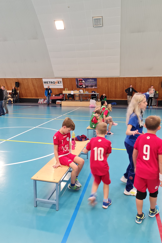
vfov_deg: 65.5
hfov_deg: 46.4
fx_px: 189
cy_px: 120
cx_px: 80
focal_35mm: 28
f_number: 1.8
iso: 200
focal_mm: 5.4
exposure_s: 1/50
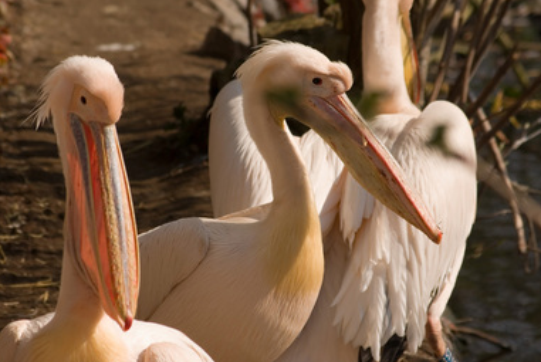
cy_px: 170
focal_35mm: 290
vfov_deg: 4.8
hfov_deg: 7.1
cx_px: 230
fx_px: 4363
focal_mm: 160
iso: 100
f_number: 8
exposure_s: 1/350
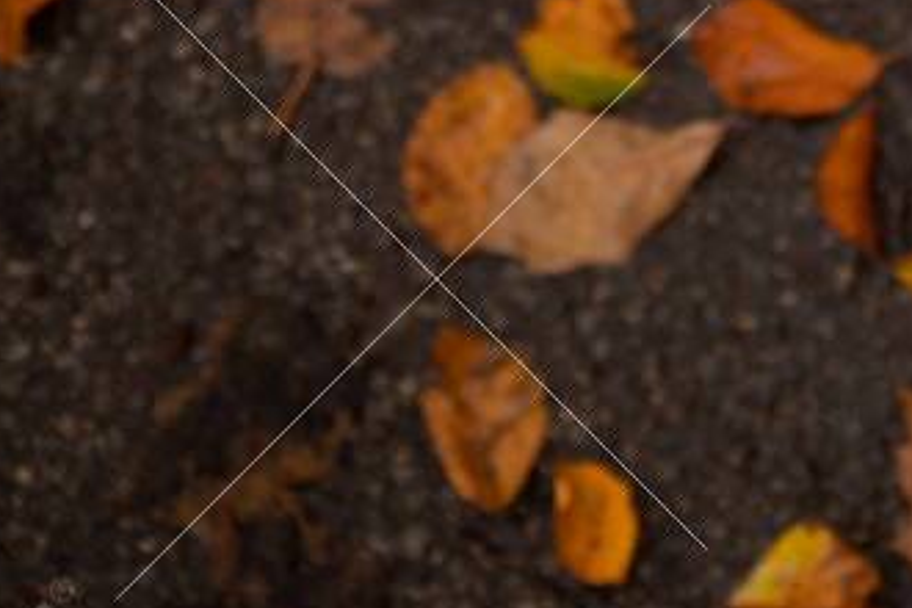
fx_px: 3597
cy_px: -341
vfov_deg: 9.4
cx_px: 1443
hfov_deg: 13.5
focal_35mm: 142
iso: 200
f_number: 2.8
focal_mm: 36
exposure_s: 1/500
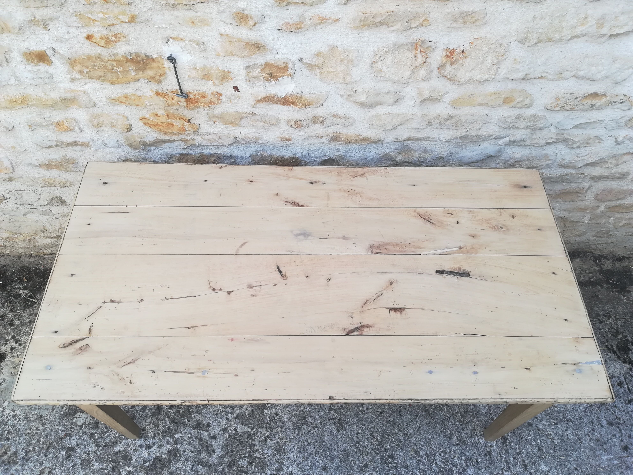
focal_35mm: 26
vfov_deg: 53.1
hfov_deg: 67.3
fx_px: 475
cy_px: 238
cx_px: 316
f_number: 2.2
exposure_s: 1/203
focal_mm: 3.83
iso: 50
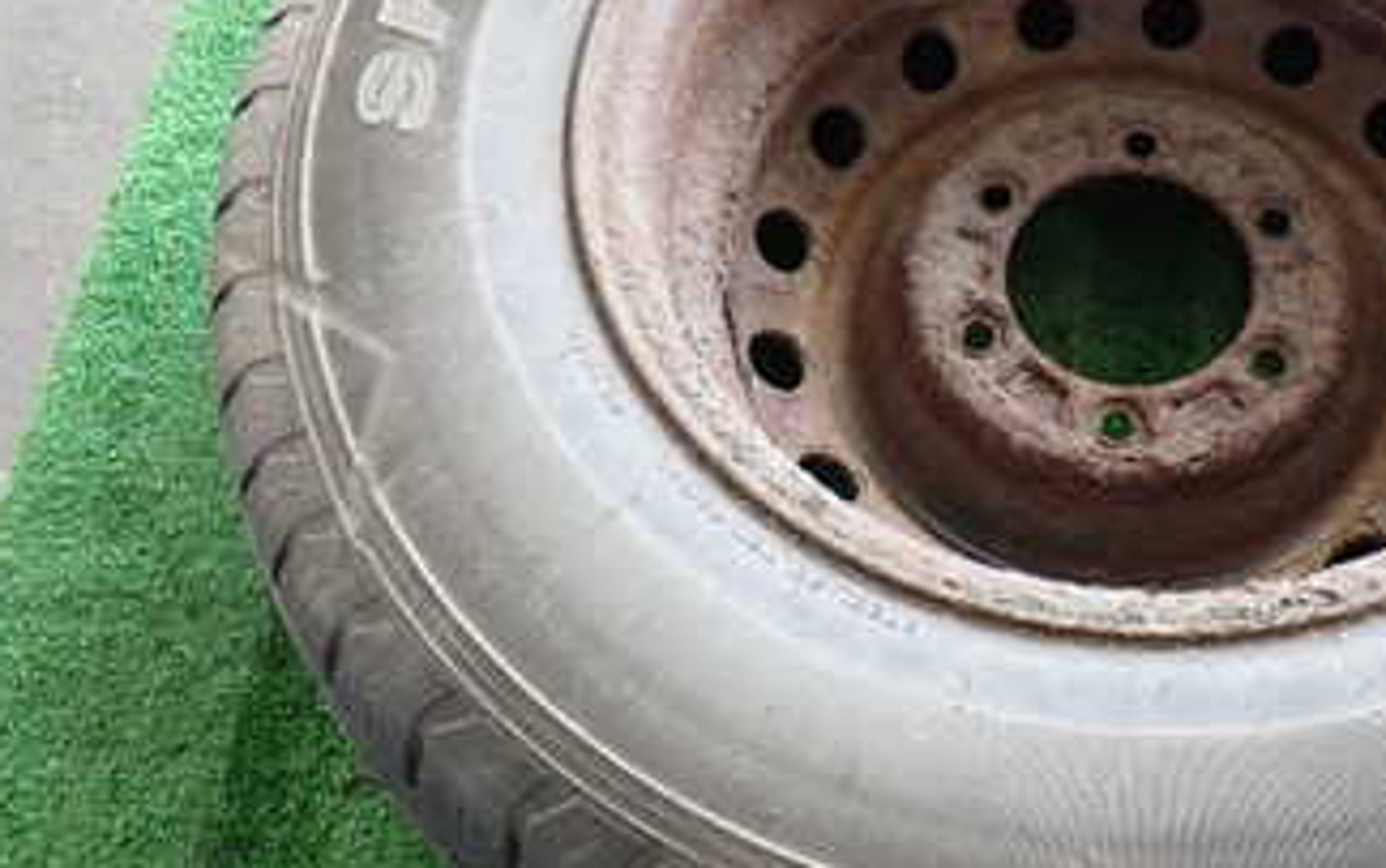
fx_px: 1852
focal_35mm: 49
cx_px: 1091
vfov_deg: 26.3
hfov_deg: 39.6
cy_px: 299
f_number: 2
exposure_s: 1/60
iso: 200
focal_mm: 4.5
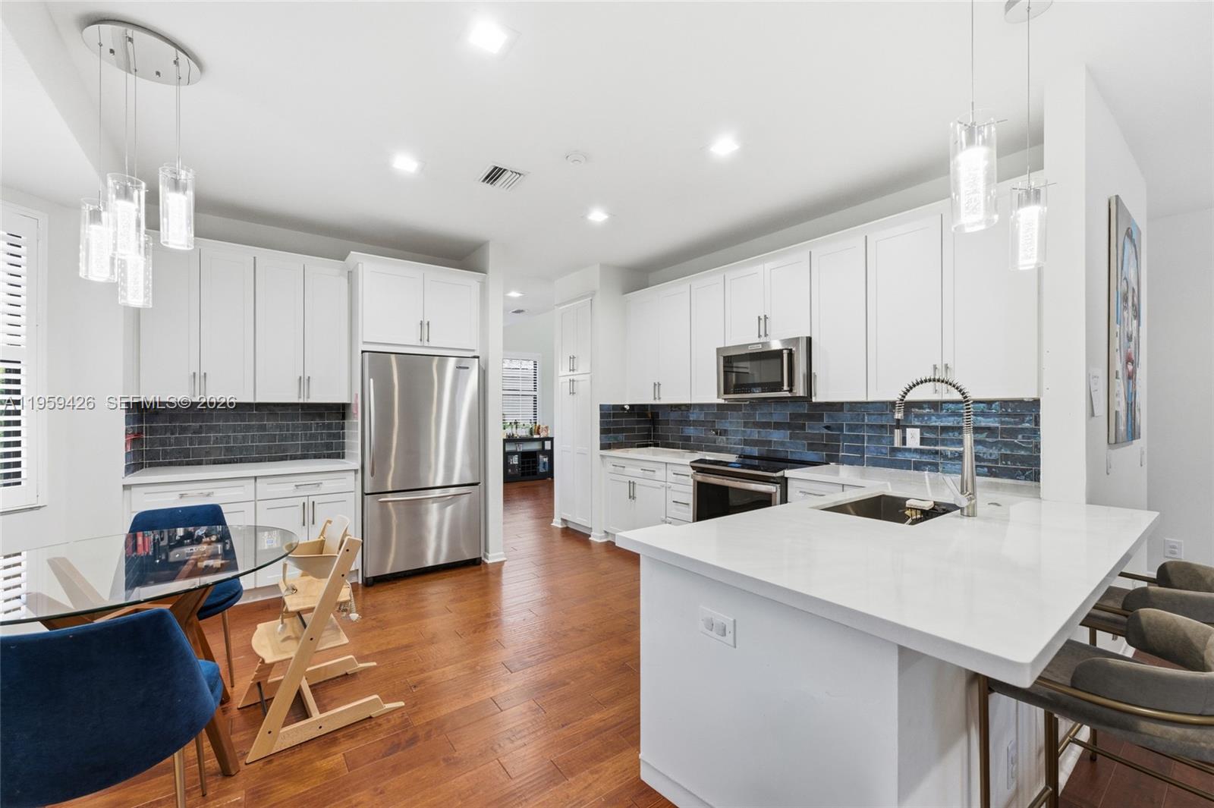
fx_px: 472
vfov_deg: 81.1
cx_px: 607
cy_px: 404
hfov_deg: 104.3
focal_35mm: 14
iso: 500
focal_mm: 14
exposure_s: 1/500
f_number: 8
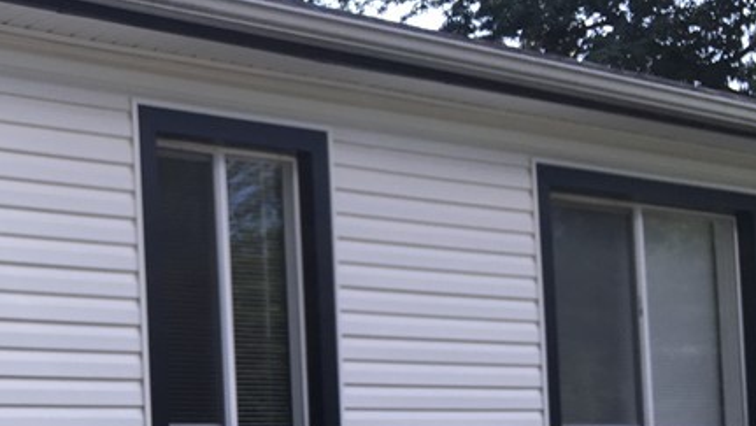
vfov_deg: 15.6
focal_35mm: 75
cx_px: -42
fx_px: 1504
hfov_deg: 26.3
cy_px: 494
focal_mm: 4.15
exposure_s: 1/478
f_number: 2.2
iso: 25
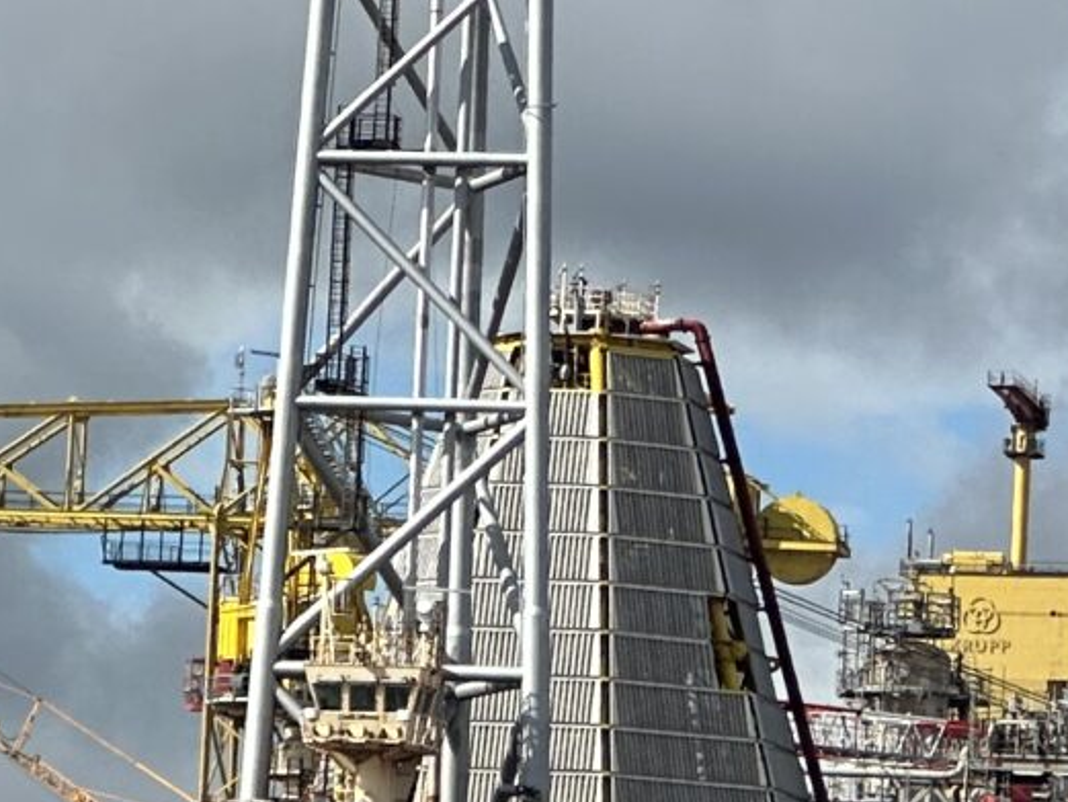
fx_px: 11665
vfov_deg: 3.9
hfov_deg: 5.2
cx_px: 1287
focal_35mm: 378
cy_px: 457
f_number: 2.8
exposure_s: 1/1085
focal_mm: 9
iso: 32
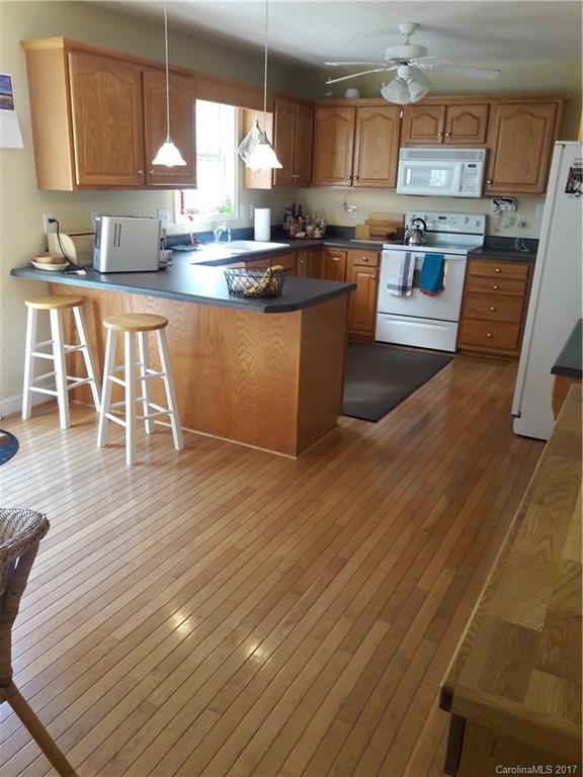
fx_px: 629
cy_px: 388
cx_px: 292
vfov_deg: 63.4
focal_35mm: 28
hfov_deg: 49.7
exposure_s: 1/33
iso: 64
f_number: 1.9
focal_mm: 3.7
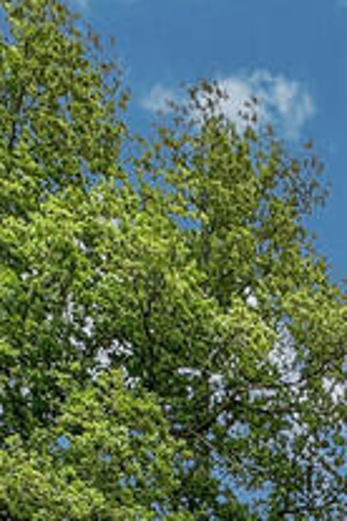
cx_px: 593
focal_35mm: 72
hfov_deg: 16.4
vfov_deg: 19.7
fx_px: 1041
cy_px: 964
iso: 40
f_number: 2.2
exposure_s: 1/160
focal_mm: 2.22
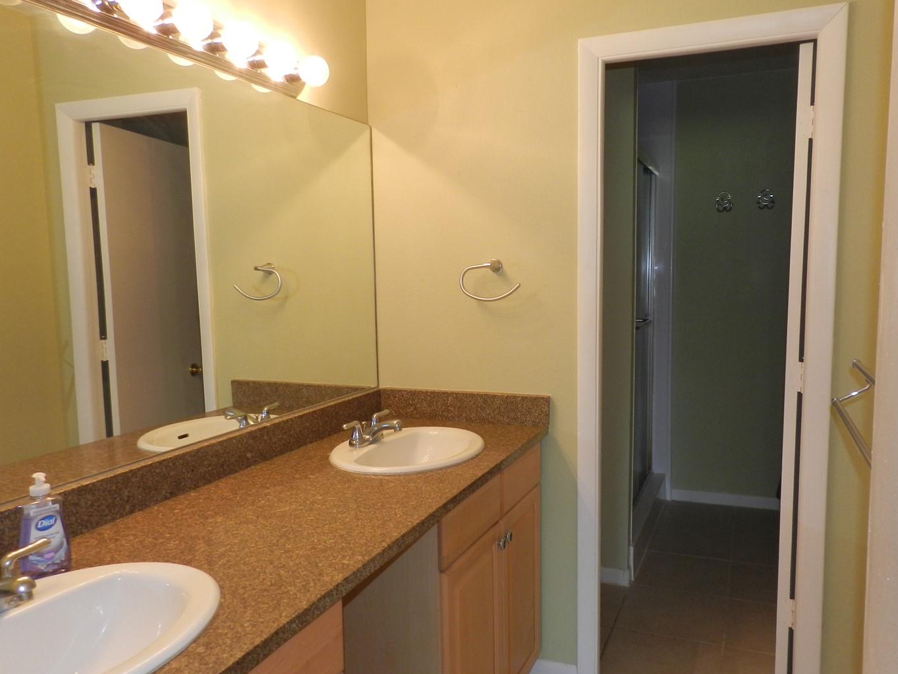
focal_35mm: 27
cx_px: 490
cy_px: 350
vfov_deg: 51.3
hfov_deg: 65.2
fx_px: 700
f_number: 3.4
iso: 200
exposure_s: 1/30
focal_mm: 4
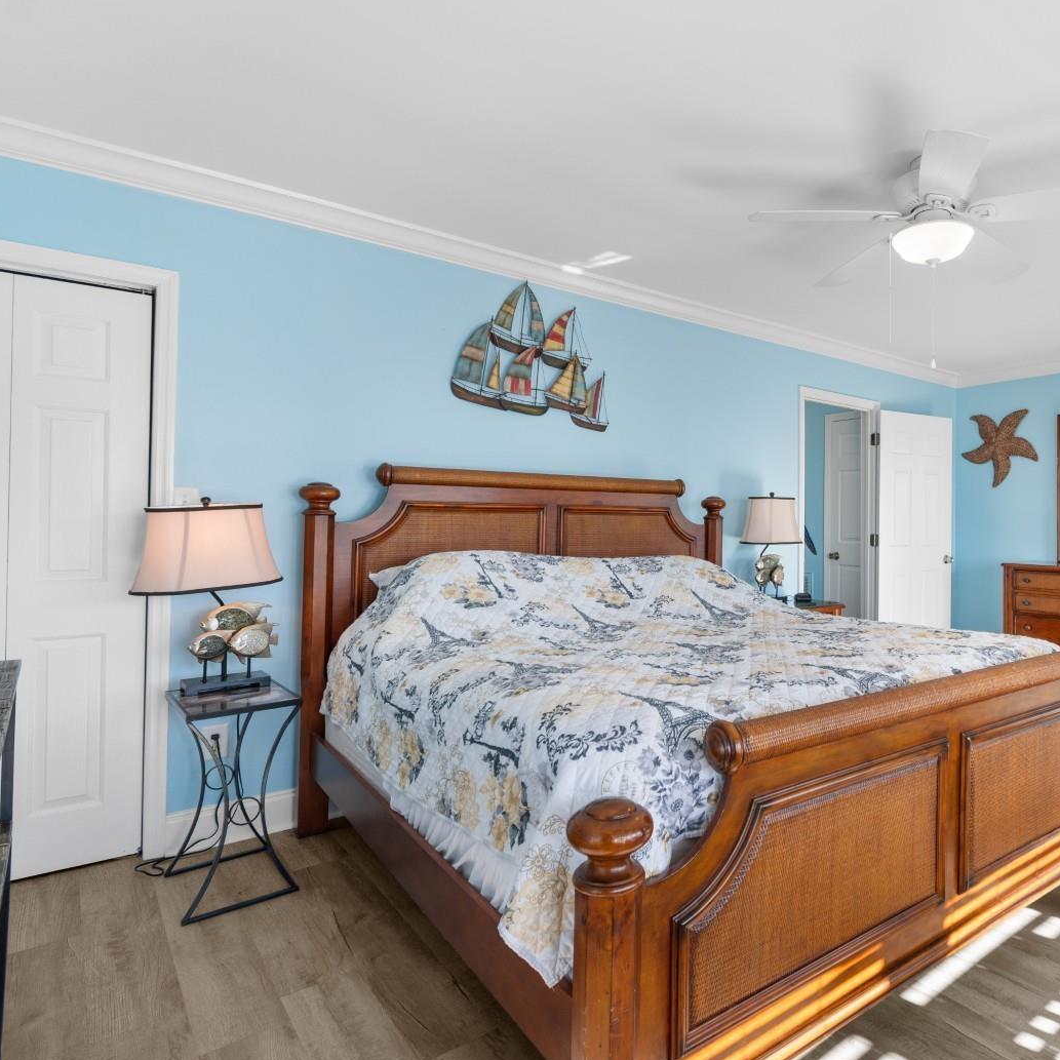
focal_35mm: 20
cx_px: 743
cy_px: 511
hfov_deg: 71.6
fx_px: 693
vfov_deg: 74.8
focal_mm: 10
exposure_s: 1/100
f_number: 5
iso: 100
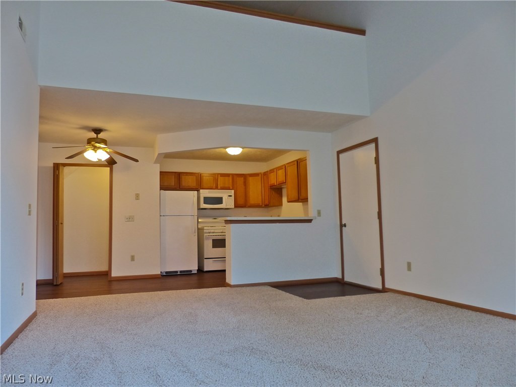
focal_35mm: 25
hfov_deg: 69.4
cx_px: 258
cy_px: 194
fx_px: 373
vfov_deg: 54.9
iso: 400
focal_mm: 4.5
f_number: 2.8
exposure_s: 1/60
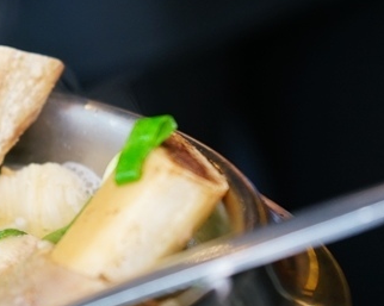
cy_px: 192
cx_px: -51
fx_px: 1431
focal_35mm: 126
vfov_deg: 12.2
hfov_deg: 14.9
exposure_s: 1/60
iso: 640
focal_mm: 54
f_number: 5
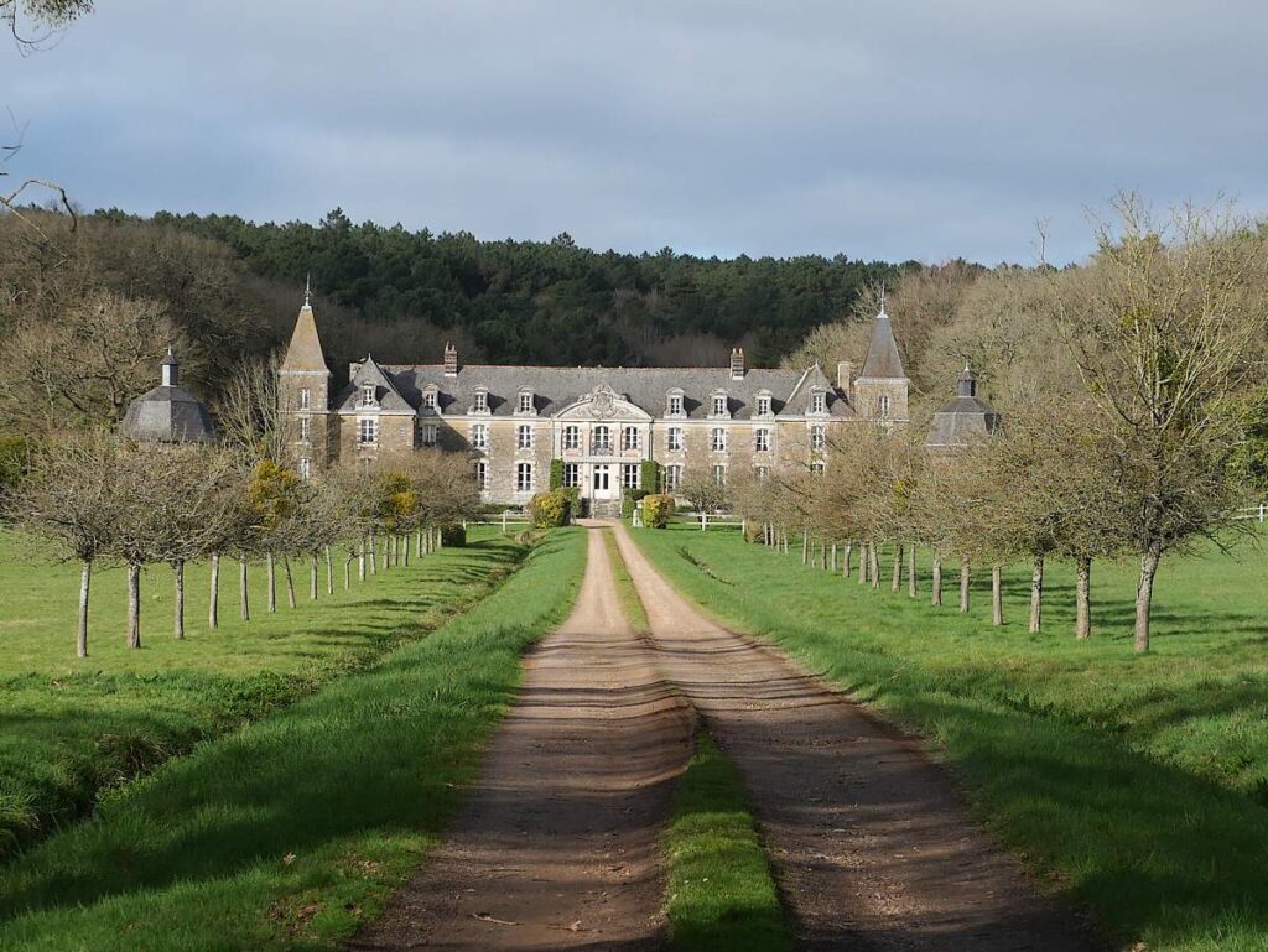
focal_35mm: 50
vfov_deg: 29.1
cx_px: 634
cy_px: 476
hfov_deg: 38.2
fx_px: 1832
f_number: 4.5
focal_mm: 25
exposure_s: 1/1300
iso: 200
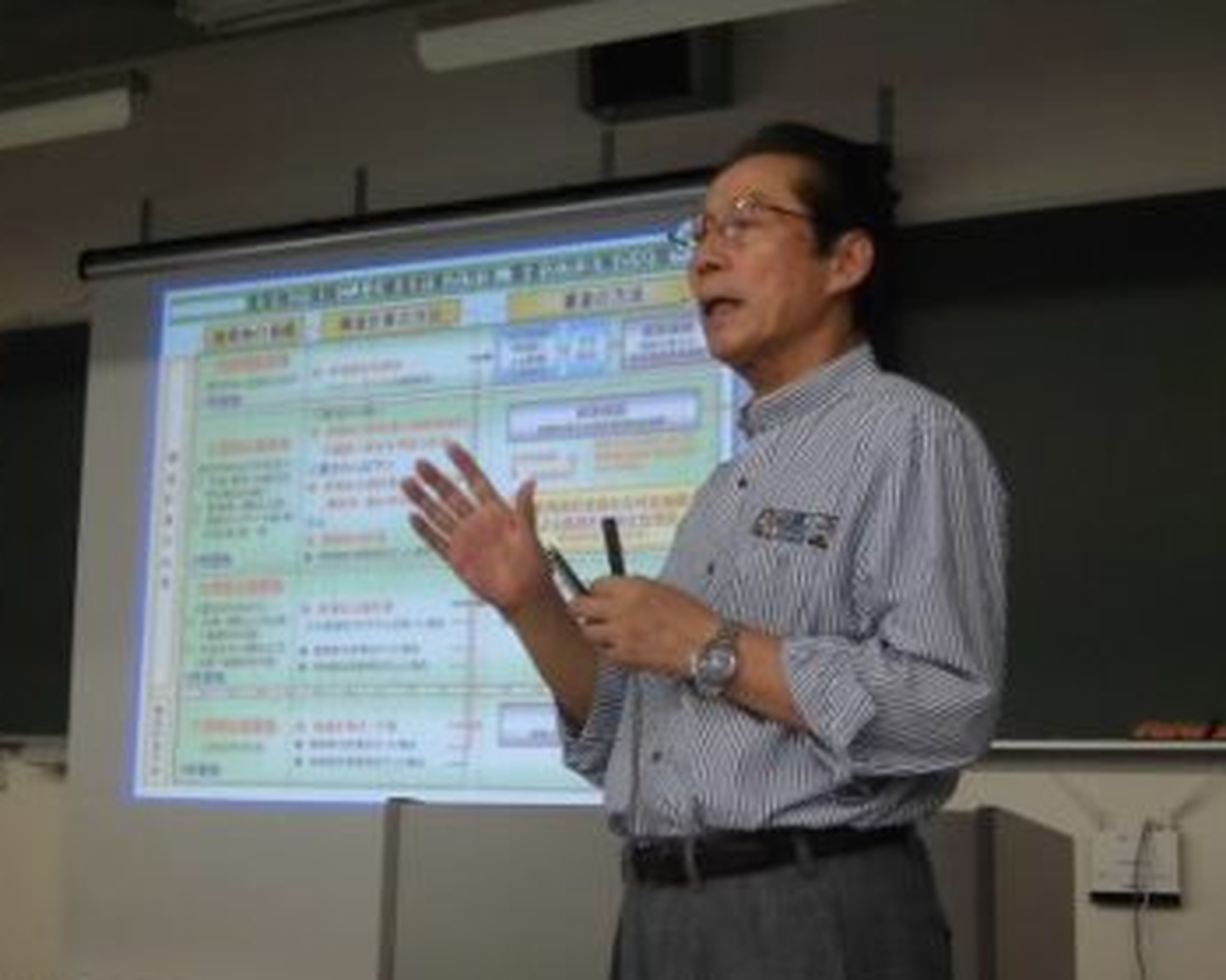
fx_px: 1923
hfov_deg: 35.4
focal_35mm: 53
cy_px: 520
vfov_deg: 28.6
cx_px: 627
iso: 400
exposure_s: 1/60
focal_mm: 8.3
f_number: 3.4
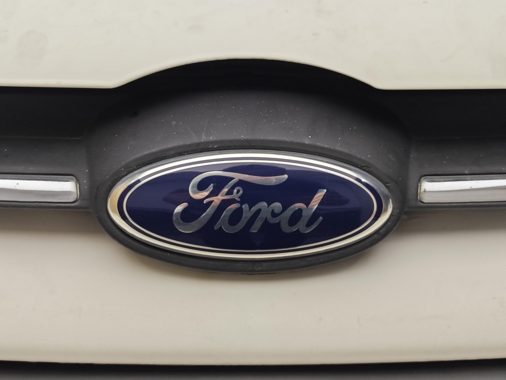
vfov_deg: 31.5
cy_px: 190
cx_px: 253
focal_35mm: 46
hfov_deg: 41.2
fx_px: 672
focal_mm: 8.7
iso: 320
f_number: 1.9
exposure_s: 1/100
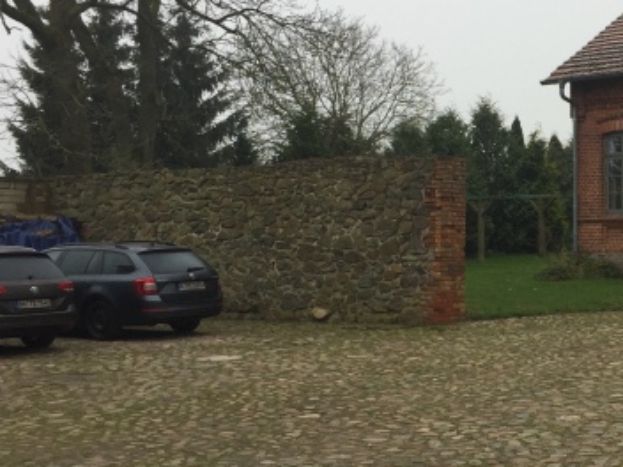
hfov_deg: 27.6
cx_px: 628
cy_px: 241
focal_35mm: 66
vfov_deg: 22.3
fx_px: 1188
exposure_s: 1/100
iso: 32
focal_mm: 4.15
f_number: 2.2
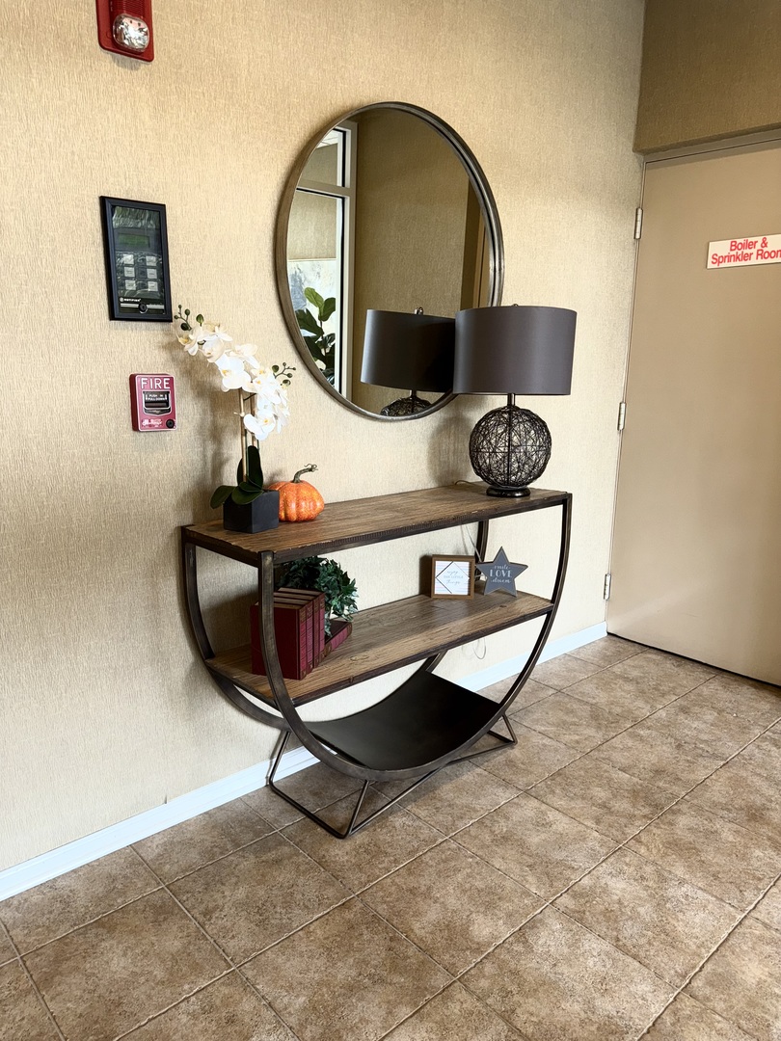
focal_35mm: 24
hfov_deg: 56.8
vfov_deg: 71.6
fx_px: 722
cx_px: 390
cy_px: 520
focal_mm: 6.76
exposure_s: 1/31
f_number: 1.78
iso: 64
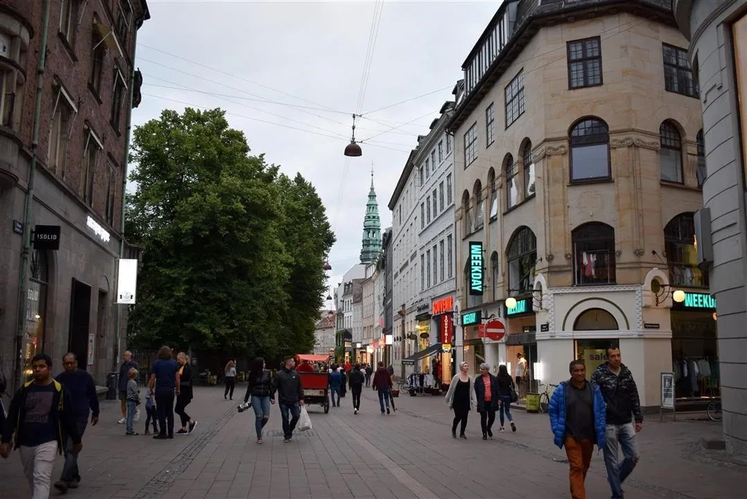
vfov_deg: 38.4
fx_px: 716
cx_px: 374
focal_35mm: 34
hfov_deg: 55.1
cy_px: 250
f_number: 4
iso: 400
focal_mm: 23
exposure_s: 1/60
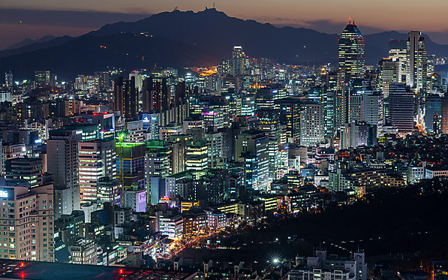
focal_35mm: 87
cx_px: 224
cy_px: 134
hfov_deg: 23.8
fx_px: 1062
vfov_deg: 15.0
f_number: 10
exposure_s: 8
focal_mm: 85
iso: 200
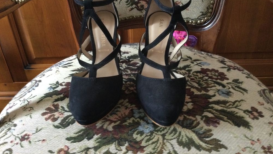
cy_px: 52
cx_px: 136
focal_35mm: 34
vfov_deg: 34.4
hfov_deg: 58.0
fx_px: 246
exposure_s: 1/17
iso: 400
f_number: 2.4
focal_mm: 3.3
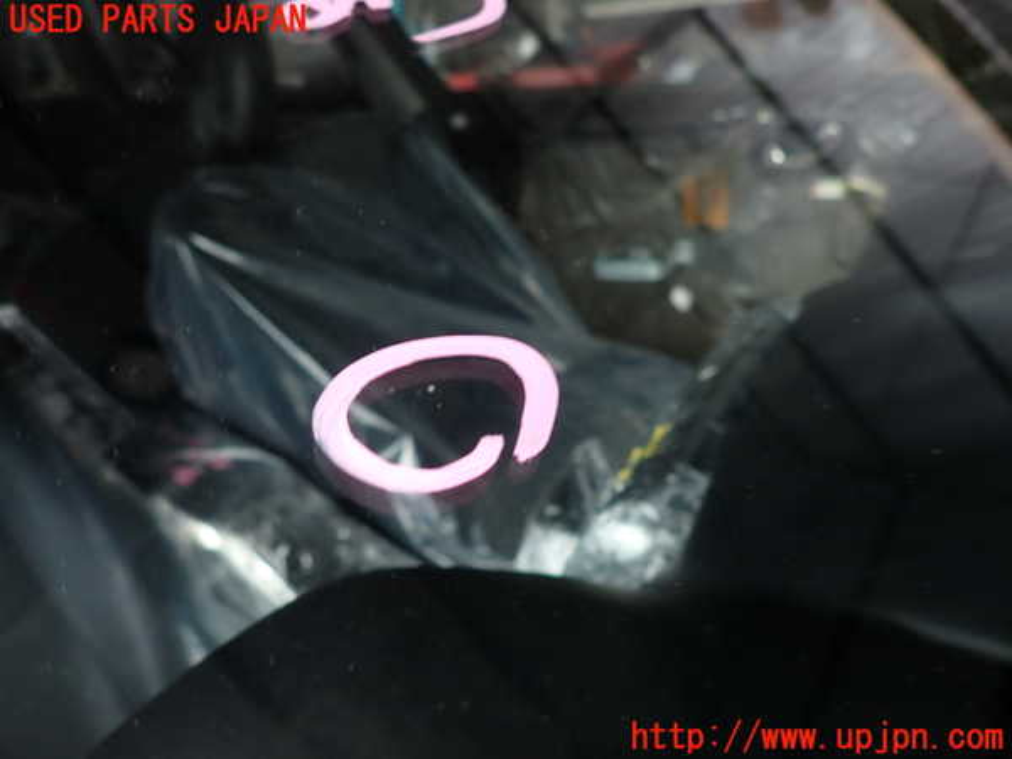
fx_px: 731
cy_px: 380
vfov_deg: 54.9
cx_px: 506
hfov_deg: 69.4
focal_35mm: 25
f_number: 5.6
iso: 100
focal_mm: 4.5
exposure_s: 1/30
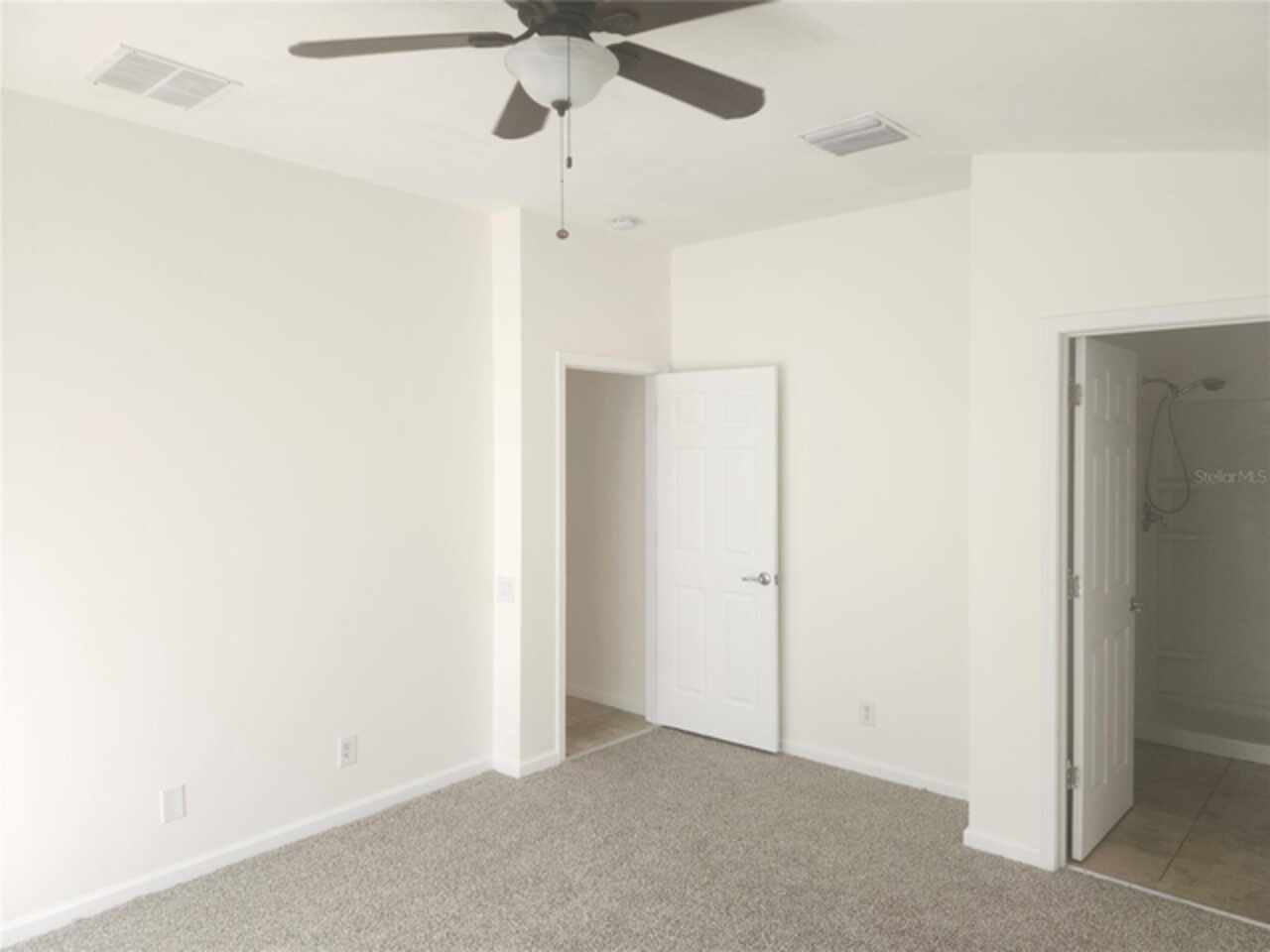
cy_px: 476
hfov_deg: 73.9
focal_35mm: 23
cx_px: 635
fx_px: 844
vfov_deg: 58.9
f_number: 1.8
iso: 64
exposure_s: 1/180
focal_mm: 5.54
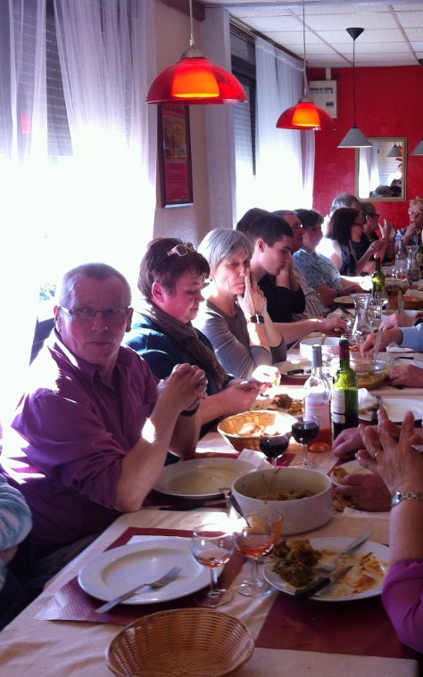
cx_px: 342
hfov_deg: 25.4
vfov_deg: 40.3
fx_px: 923
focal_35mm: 50
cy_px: 339
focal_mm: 3.85
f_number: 2.8
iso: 100
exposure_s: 1/60
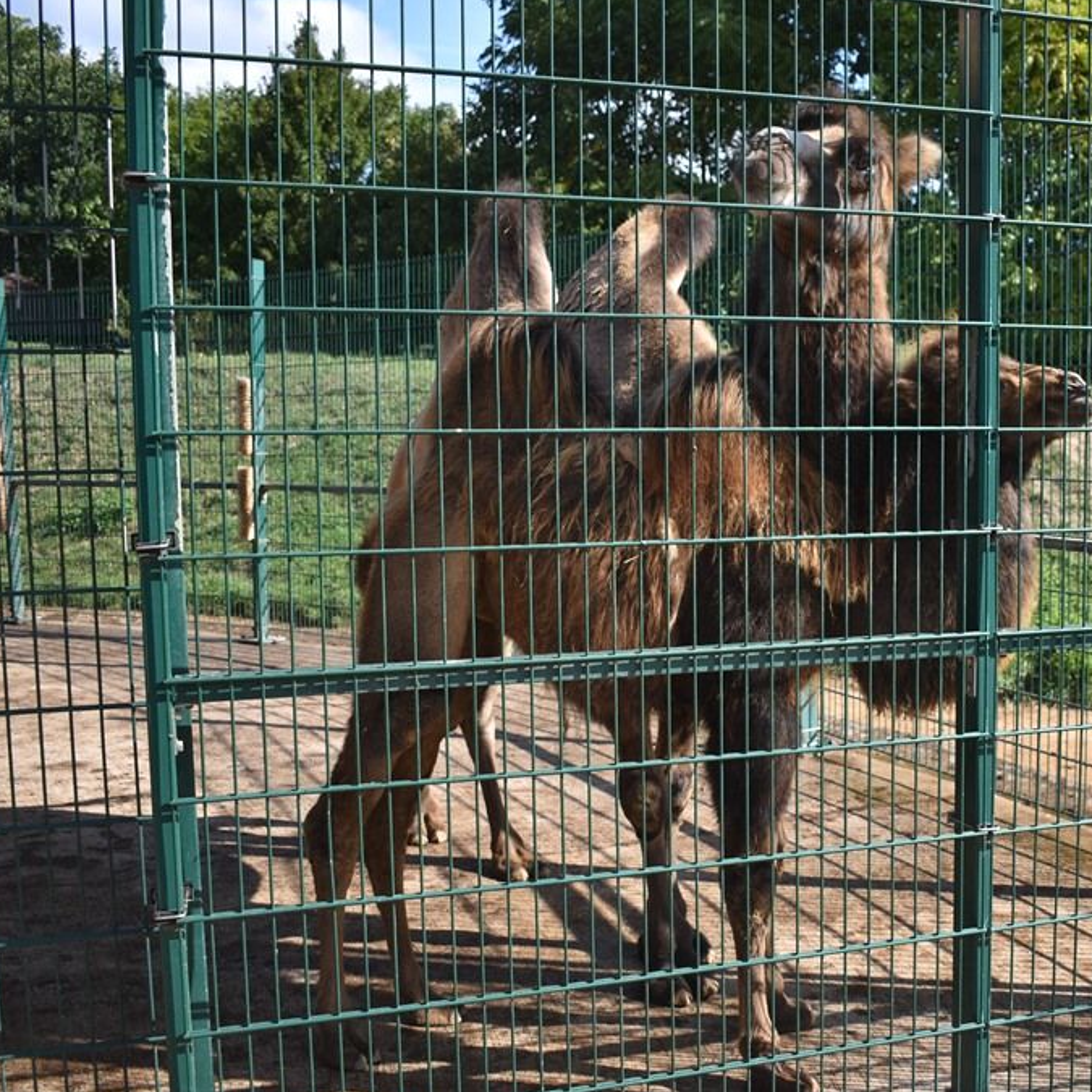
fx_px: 1451
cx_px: 757
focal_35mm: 41
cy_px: 548
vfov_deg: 41.3
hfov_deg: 40.6
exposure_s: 1/500
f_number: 3.8
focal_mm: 21
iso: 100
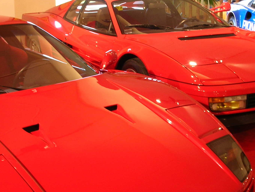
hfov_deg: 28.8
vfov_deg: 21.9
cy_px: 100
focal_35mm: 67
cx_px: 162
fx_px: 494
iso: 58
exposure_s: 1/3.9
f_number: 3
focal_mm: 5.8
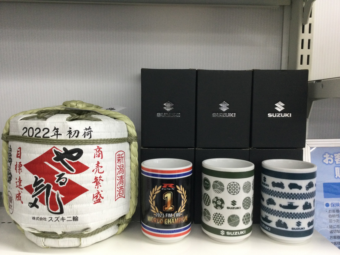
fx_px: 304
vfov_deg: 45.4
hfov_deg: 58.4
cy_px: 128
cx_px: 170
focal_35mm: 31
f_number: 2.4
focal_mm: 3.3
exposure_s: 1/30
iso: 40
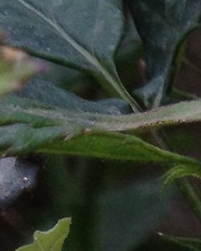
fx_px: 2104
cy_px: 788
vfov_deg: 6.2
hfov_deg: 5.3
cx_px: 492
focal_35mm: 283
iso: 50
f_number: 2.4
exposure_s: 1/120
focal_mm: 4.28
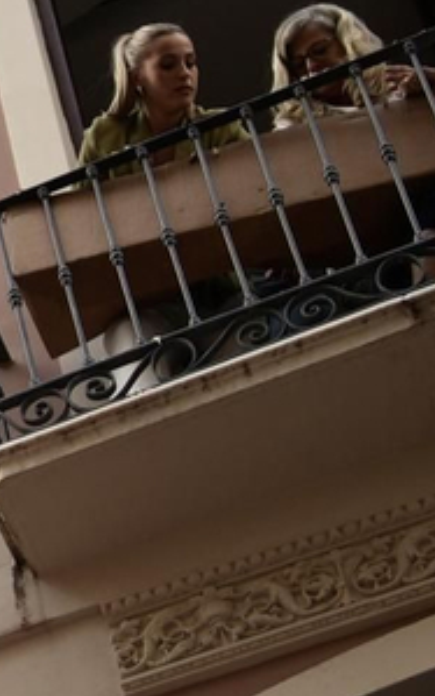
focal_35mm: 191
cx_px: -1021
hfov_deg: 6.2
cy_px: 845
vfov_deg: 10.8
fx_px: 3621
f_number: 1.4
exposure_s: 1/1250
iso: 100
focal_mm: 35
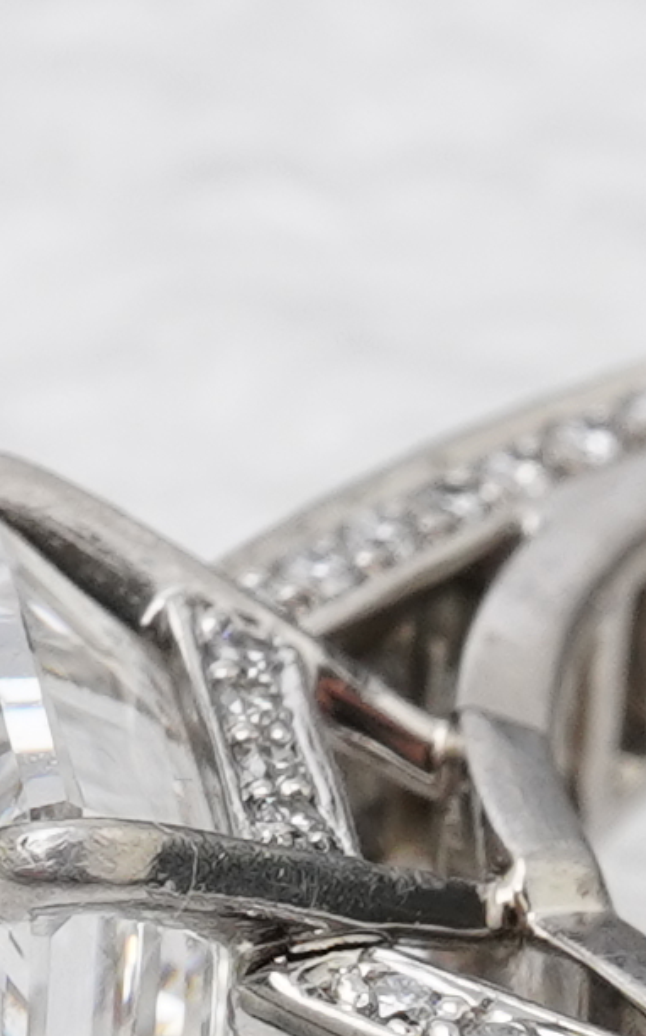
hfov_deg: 4.4
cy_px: 1469
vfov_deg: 7.0
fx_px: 8318
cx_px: 1314
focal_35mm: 295
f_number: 22
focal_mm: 30
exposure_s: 1/125
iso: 500
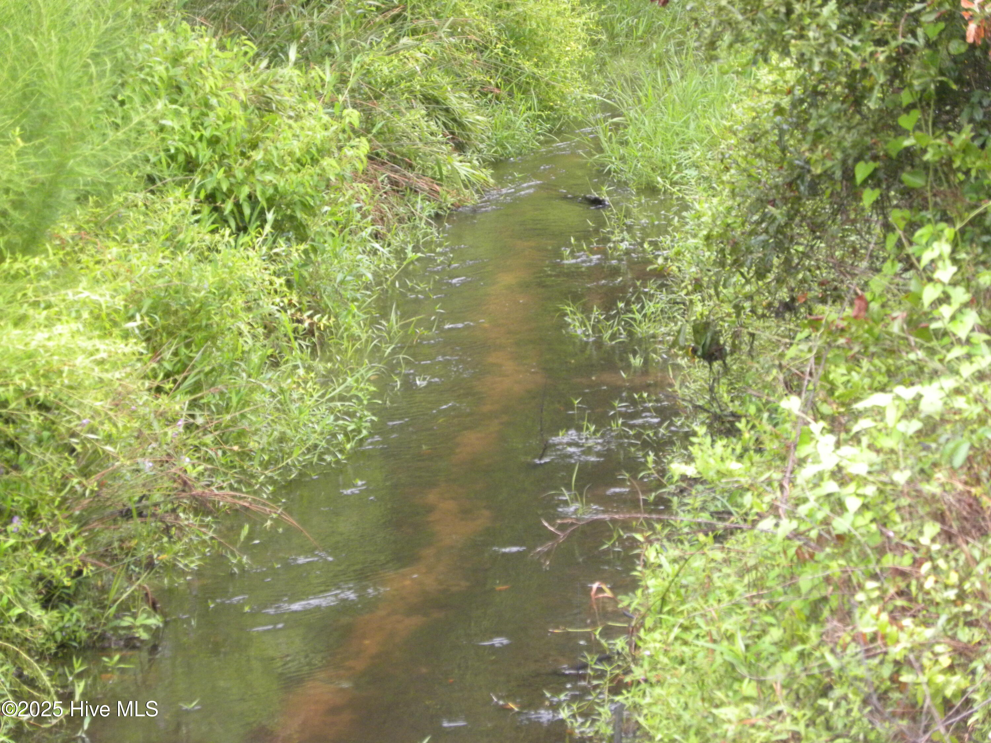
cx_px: 496
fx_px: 5268
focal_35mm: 184
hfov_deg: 10.7
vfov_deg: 8.1
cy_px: 372
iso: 300
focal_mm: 32.7
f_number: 4.5
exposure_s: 1/84.2
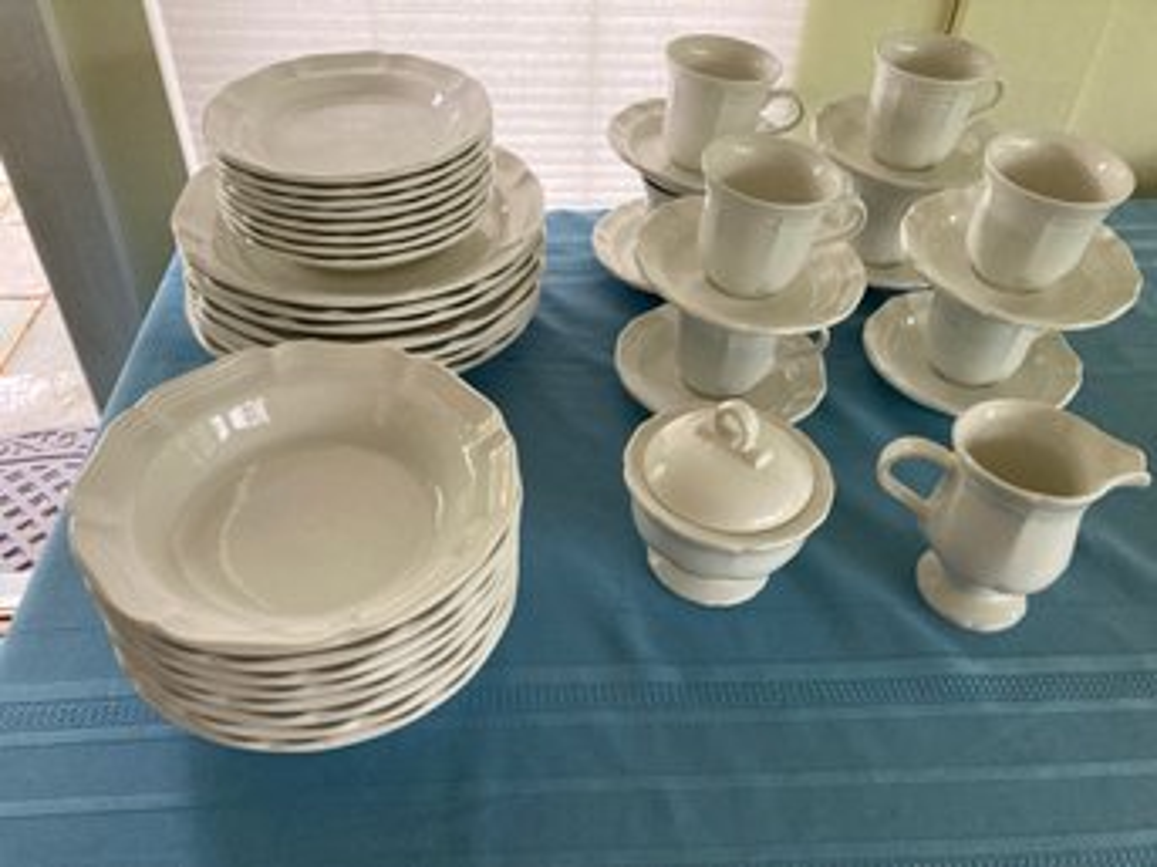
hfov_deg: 63.5
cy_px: 434
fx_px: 936
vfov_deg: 49.7
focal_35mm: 28
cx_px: 578
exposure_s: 1/55
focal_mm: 3.99
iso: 320
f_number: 1.8
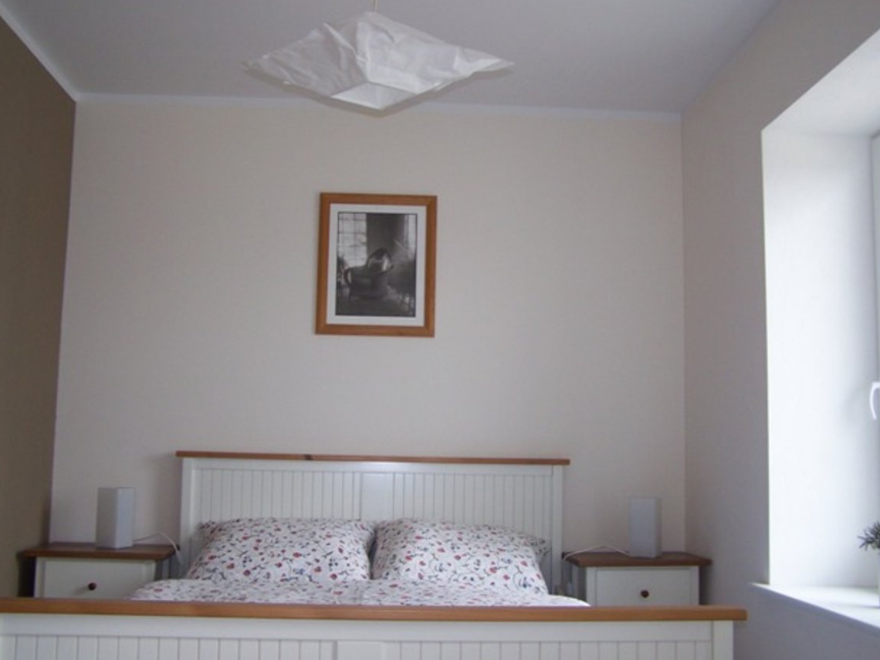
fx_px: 1017
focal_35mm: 40
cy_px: 315
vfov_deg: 36.0
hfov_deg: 46.8
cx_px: 448
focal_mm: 6.3
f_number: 2.8
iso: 80
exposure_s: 1/60
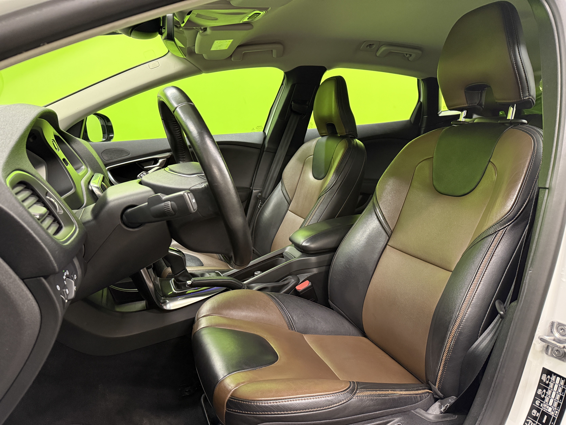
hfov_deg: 71.6
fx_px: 392
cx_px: 283
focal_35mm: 24
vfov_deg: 56.8
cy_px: 212
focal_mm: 6.76
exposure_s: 1/50
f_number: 1.78
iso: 500
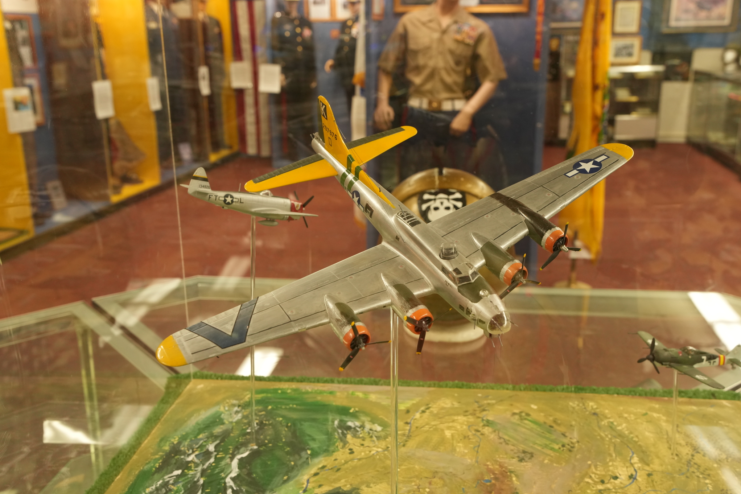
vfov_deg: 35.9
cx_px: 383
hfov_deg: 51.9
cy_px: 233
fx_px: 762
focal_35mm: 37
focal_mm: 35
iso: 1600
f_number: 7.1
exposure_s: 1/40
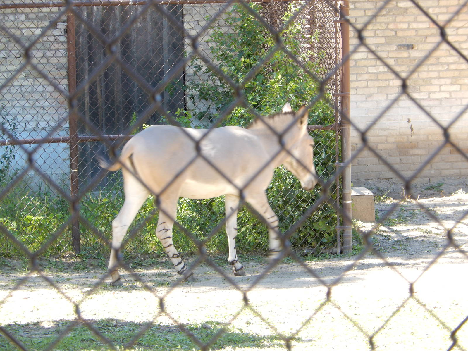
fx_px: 2907
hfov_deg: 9.2
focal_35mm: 215
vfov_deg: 6.9
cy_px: 176
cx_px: 234
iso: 125
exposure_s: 1/50
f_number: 5.8
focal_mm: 38.6
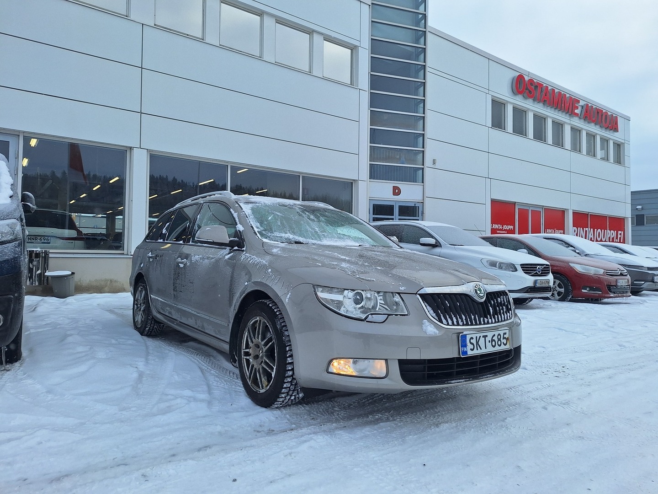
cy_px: 247
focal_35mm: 23
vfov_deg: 58.9
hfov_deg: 73.9
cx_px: 329
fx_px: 437
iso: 40
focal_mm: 5.54
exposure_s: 1/1229
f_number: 1.8
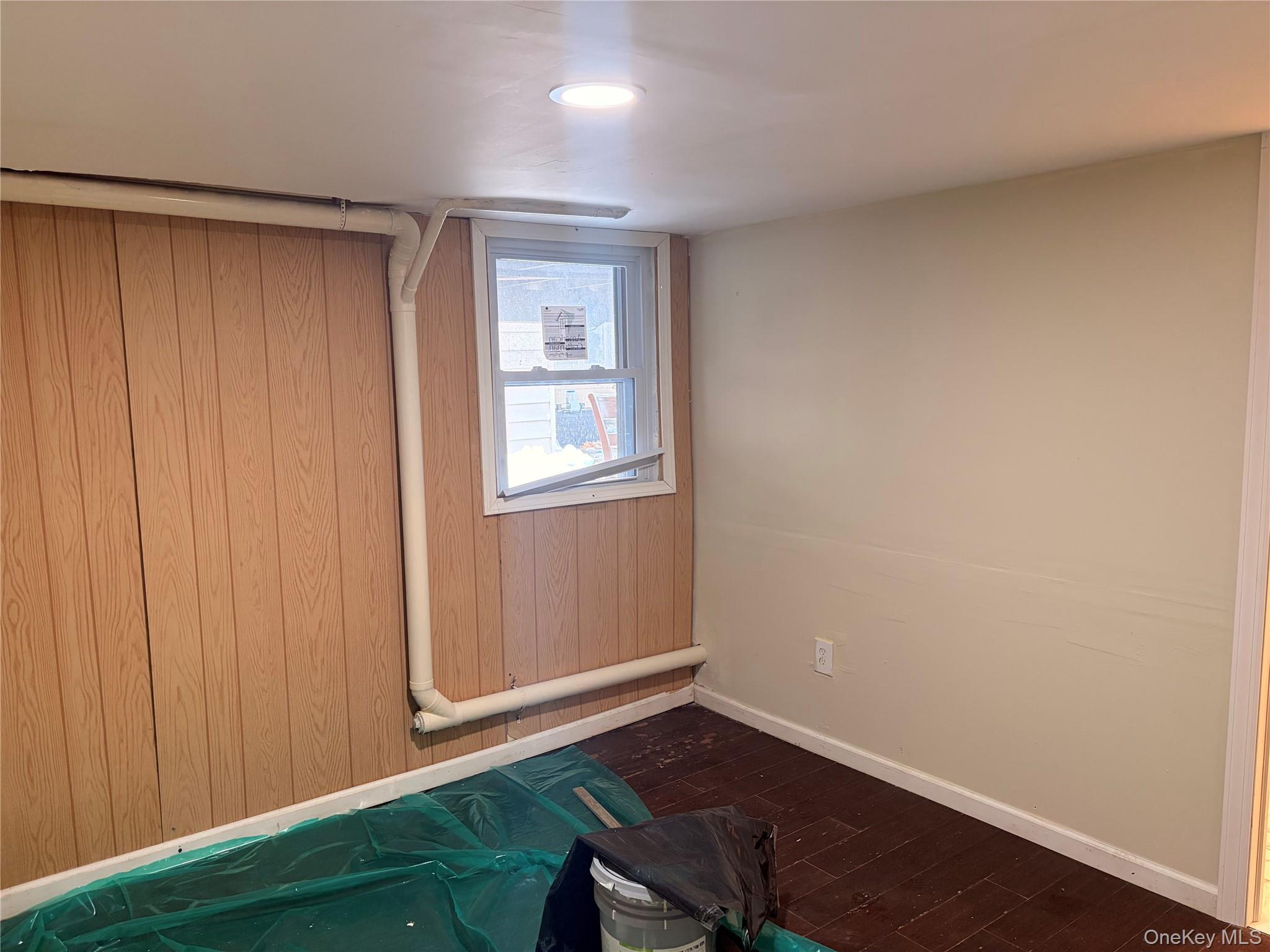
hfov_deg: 67.3
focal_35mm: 26
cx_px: 635
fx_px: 954
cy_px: 476
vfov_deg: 53.1
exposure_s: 1/60
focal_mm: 5.96
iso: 250
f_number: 1.6
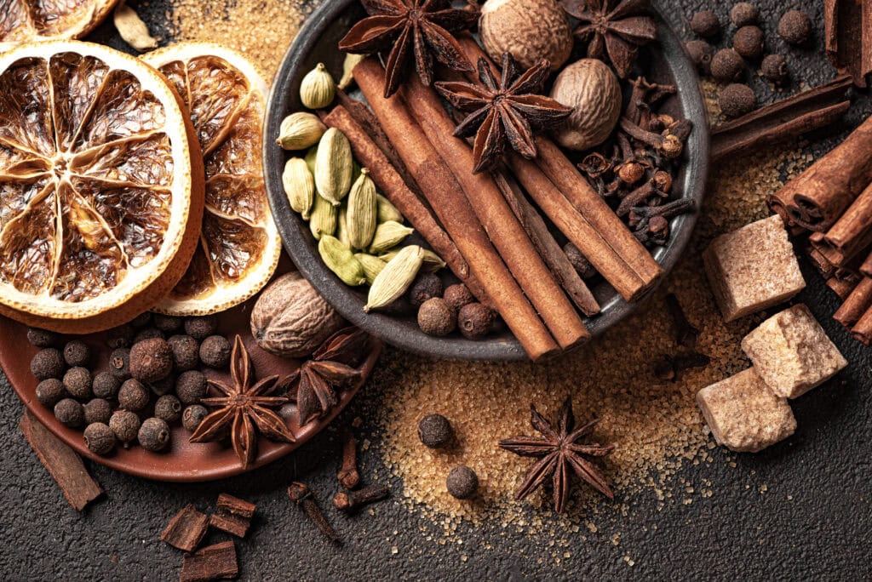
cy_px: 291
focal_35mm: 105
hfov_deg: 19.4
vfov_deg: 13.1
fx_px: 2545
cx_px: 436
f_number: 8
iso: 100
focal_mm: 105
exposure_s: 1/160
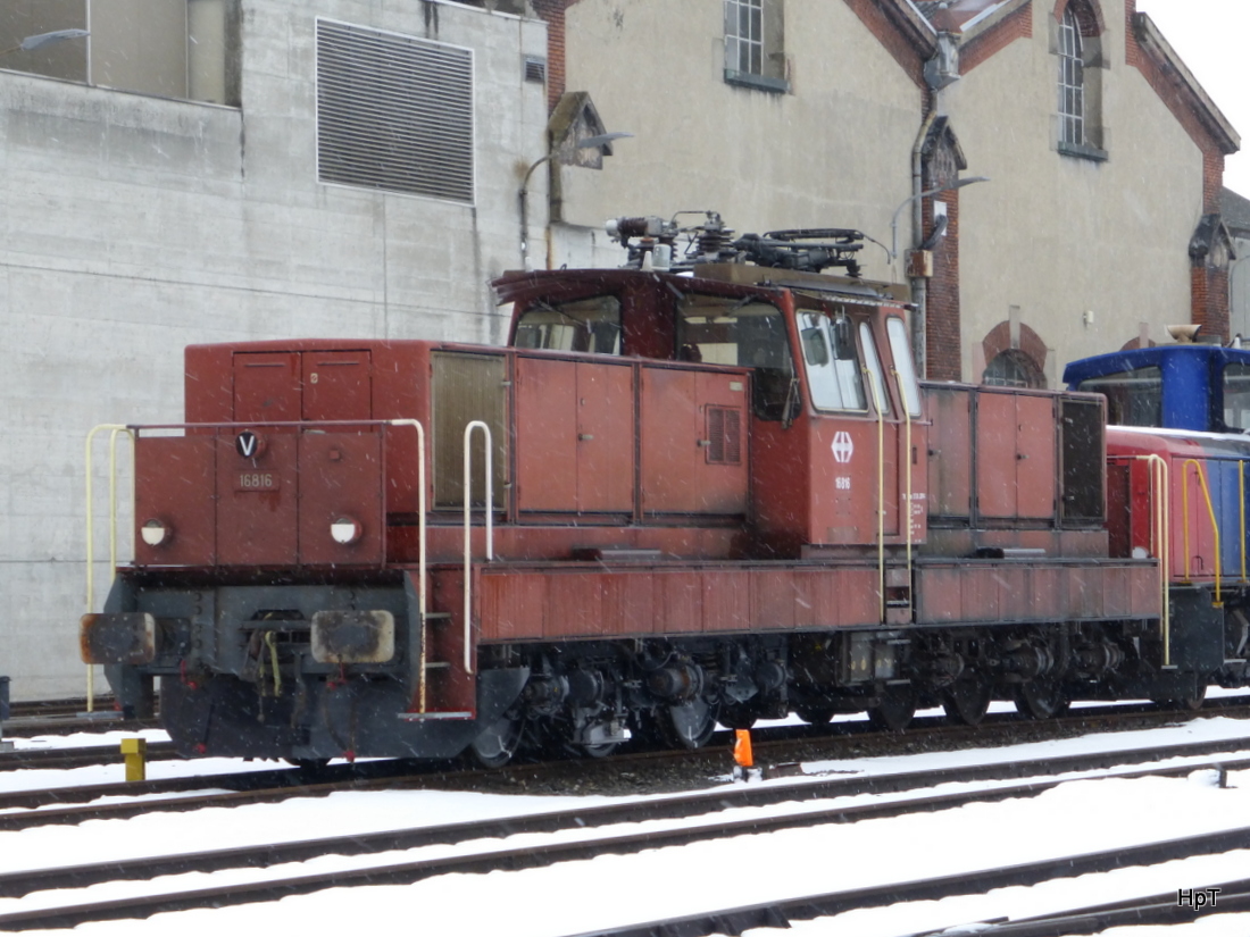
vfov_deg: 10.4
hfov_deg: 13.9
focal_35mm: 142
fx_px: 5128
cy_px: 468
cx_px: 625
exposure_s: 1/80
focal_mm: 23.1
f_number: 5.4
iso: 160
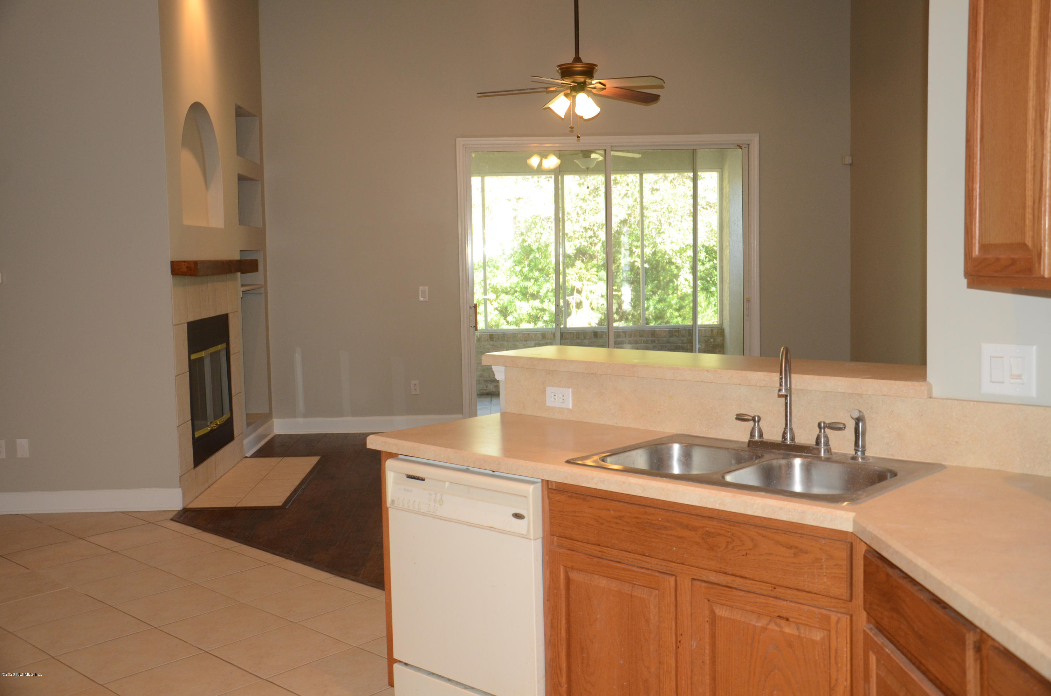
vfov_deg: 36.7
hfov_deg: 53.2
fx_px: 1049
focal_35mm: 36
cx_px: 526
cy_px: 348
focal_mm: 24
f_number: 4.5
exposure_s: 1/60
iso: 640
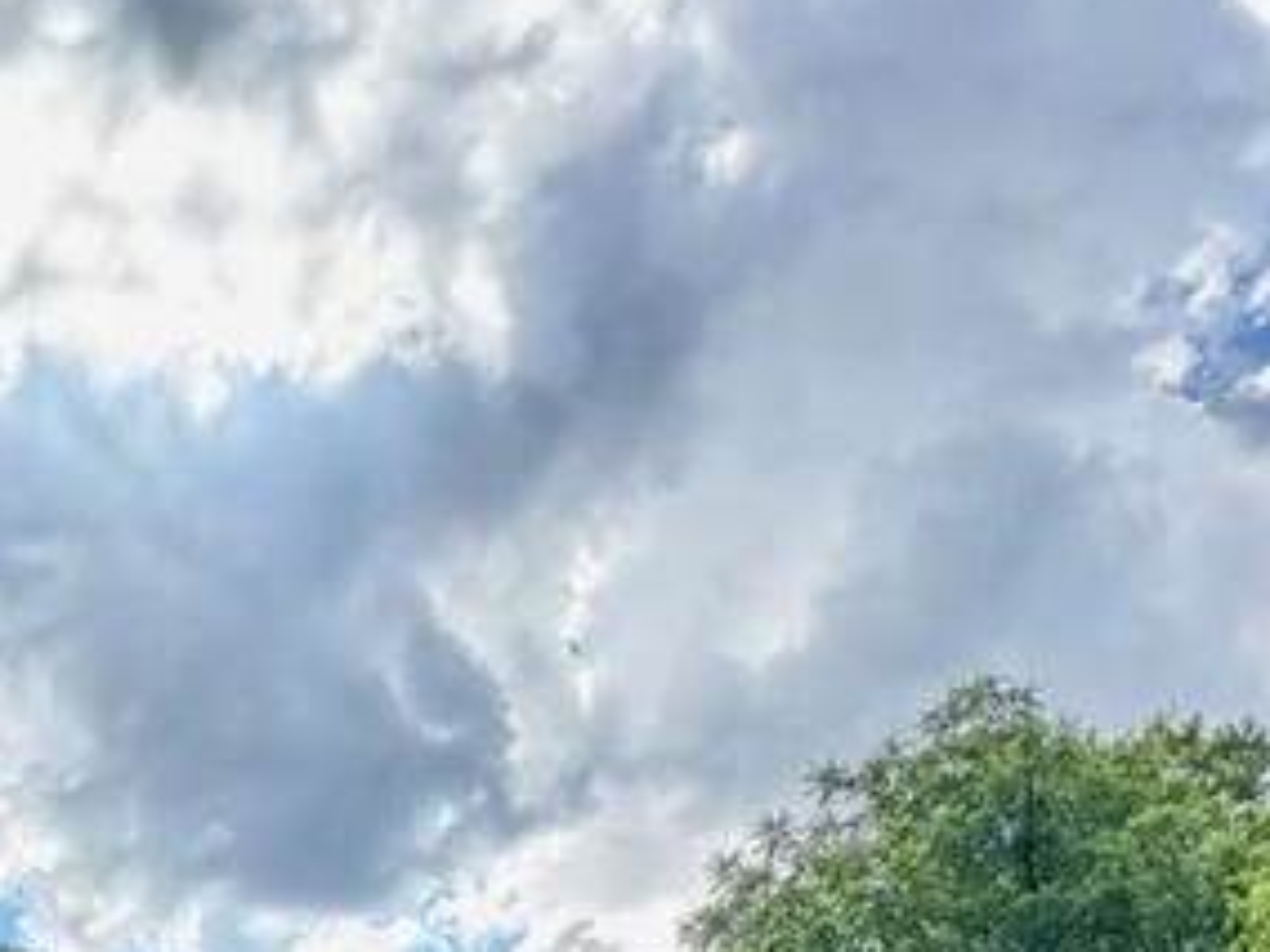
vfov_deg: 19.4
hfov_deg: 29.1
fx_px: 2311
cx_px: 58
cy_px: 1546
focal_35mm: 63
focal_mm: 2.22
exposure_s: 1/349
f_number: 2.2
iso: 40
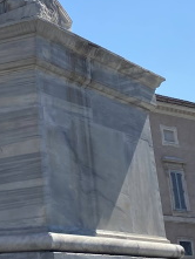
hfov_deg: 15.1
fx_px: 705
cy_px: -100
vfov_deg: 18.9
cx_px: -53
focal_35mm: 94
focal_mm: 4.25
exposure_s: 1/3731
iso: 32
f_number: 1.8
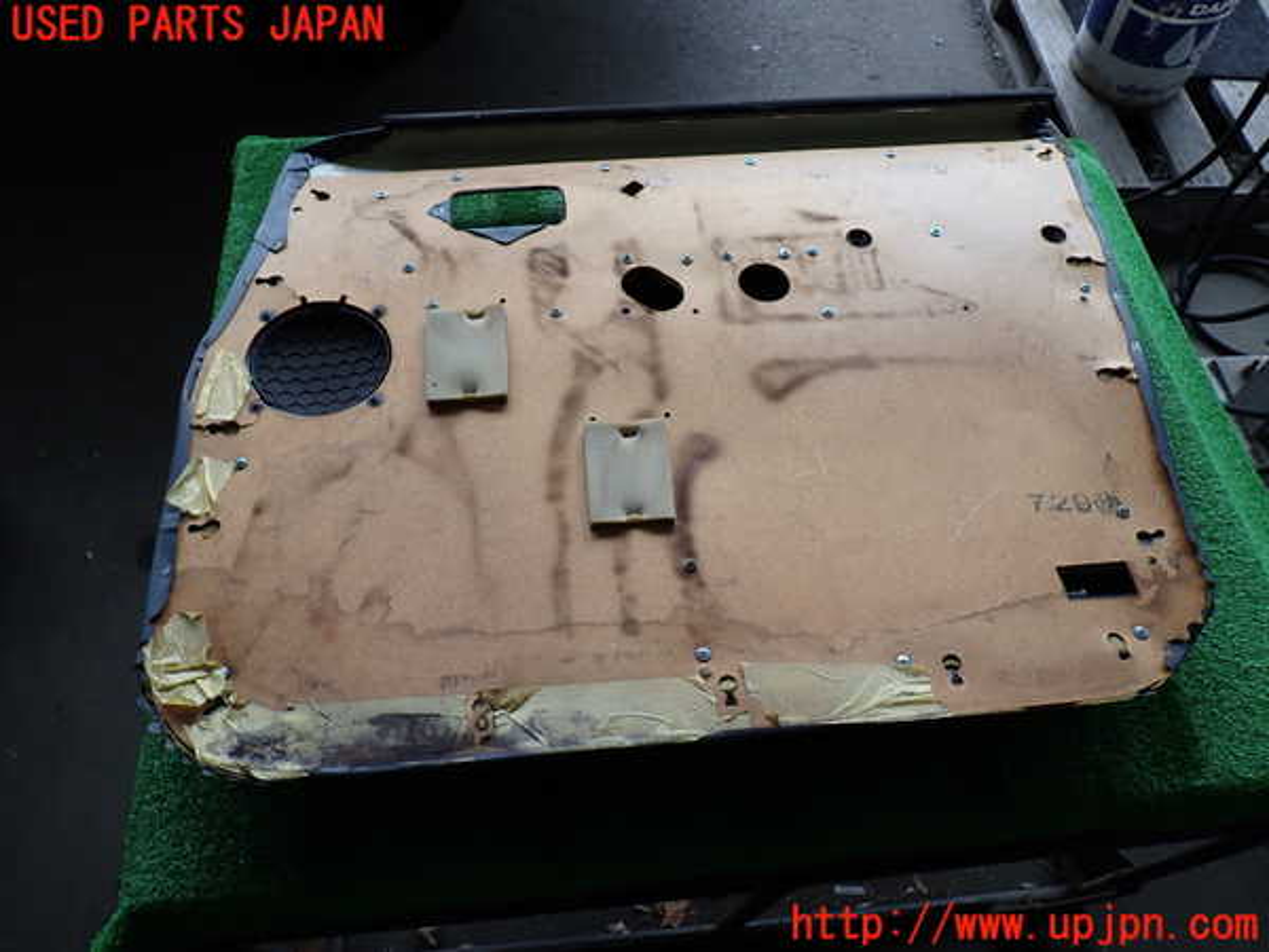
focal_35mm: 25
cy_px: 476
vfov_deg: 54.9
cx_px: 634
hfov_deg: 69.4
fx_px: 916
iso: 100
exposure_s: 1/160
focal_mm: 4.5
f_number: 2.8
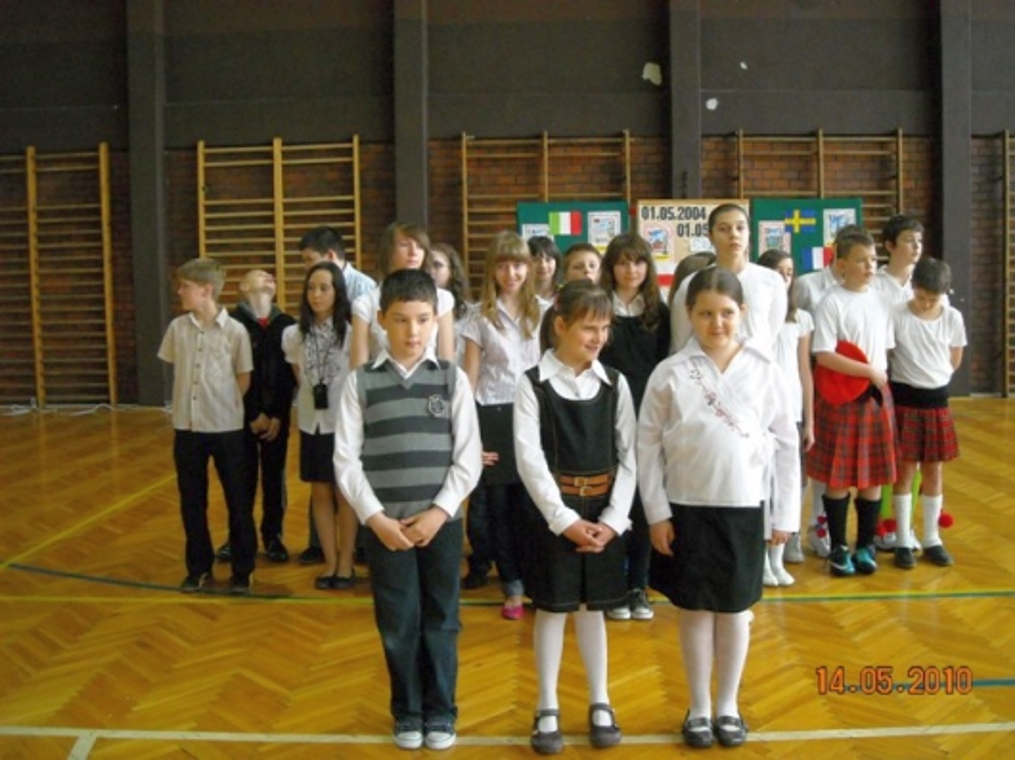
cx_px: 508
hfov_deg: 52.6
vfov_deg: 40.7
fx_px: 1026
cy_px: 380
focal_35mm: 35
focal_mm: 5.7
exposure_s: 1/57
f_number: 2.8
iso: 400
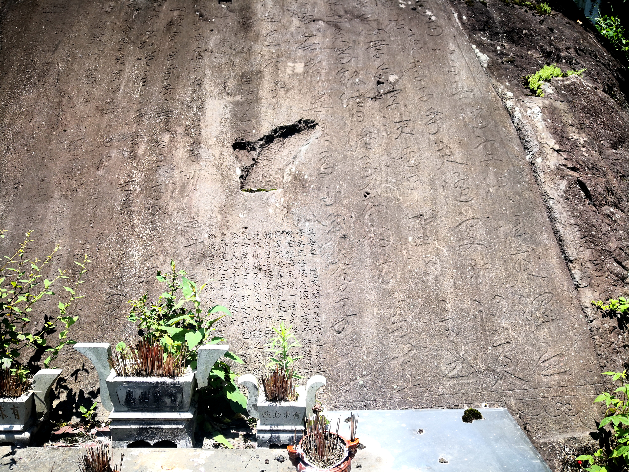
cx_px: 314
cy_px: 236
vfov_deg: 51.4
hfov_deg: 65.3
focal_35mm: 27
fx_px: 491
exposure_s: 1/512
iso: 50
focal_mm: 3.95
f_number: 1.6
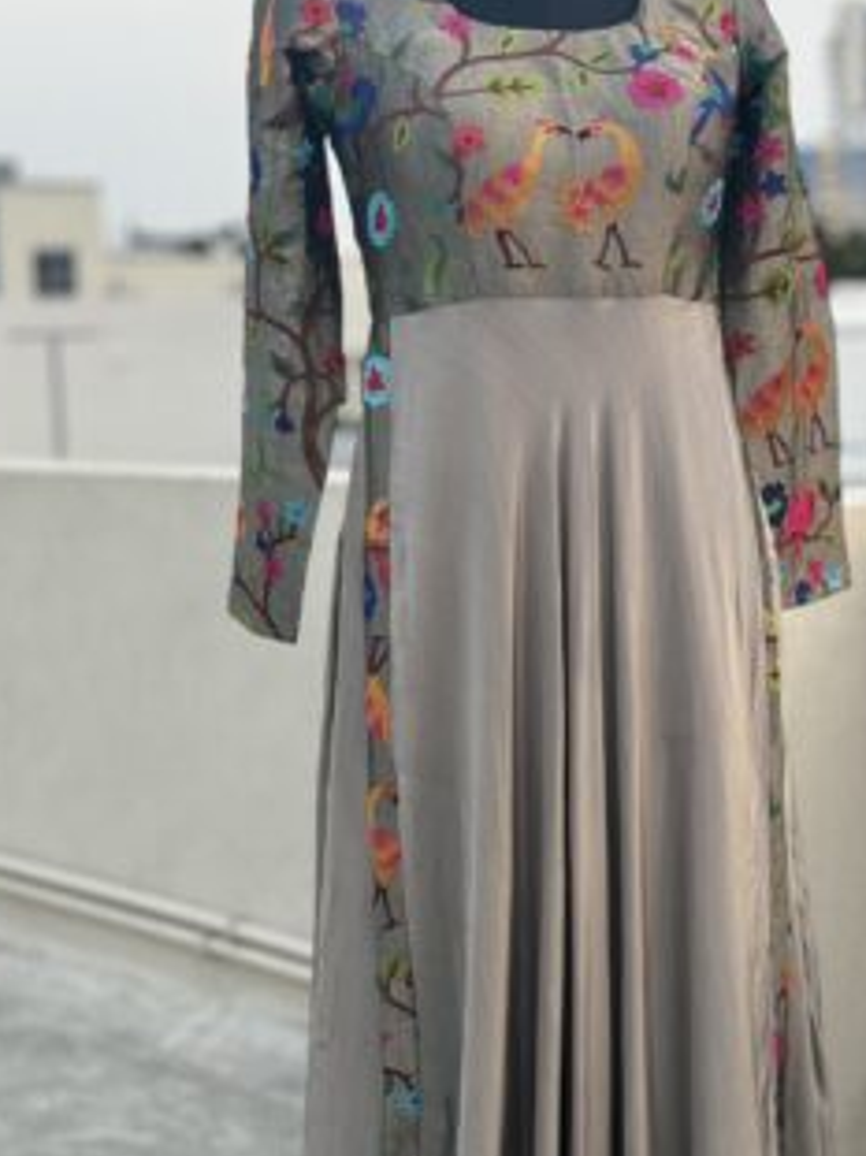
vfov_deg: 27.0
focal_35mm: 72
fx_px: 2403
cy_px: 656
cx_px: 598
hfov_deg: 20.3
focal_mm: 6.76
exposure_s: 1/160
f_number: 1.78
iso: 50
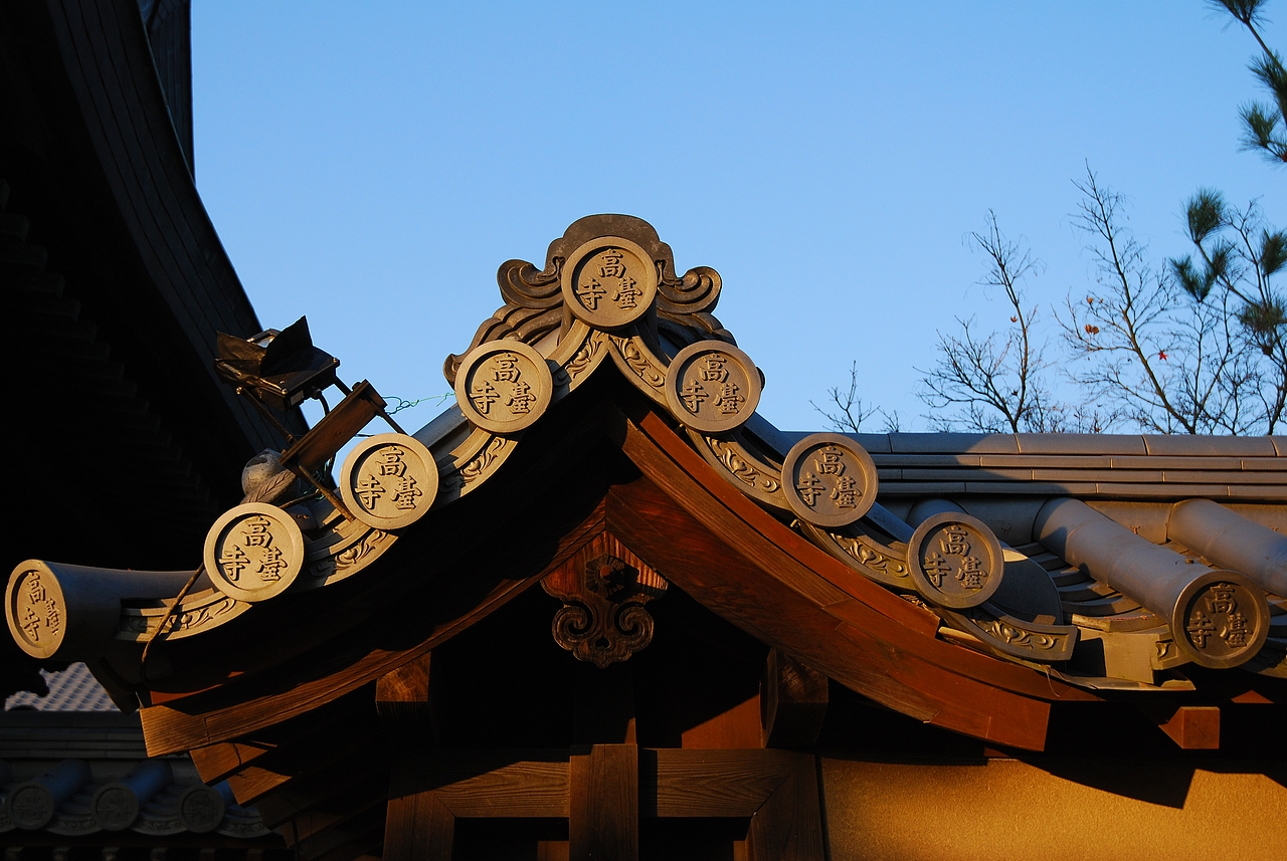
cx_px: 644
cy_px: 430
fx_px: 1664
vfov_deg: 29.0
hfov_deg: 42.3
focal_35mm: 46
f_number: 5
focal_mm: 31
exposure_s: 1/320
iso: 160
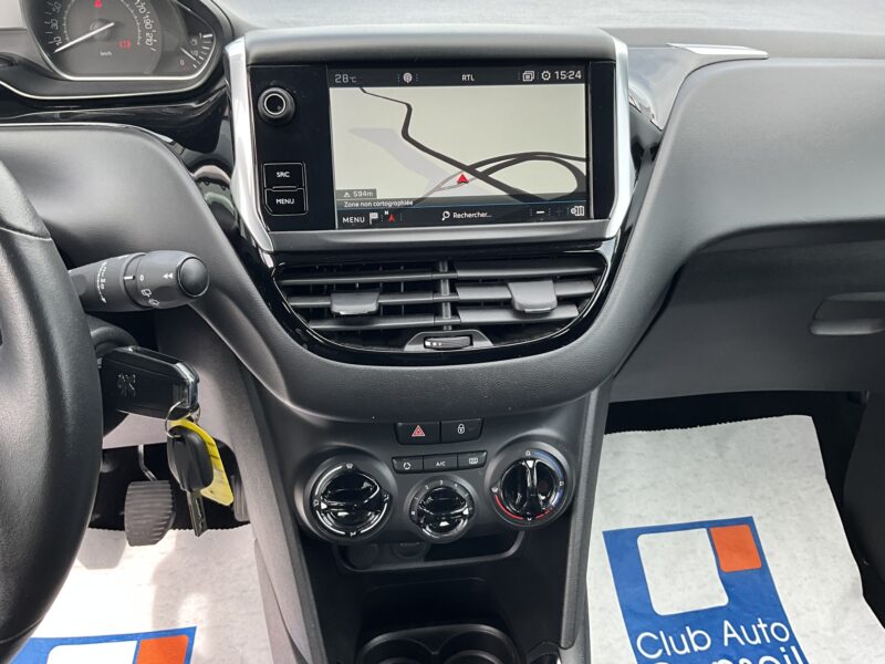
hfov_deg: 61.7
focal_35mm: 29
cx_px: 442
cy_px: 332
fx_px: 741
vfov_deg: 48.2
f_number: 1.8
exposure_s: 1/122
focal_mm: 3
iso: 25
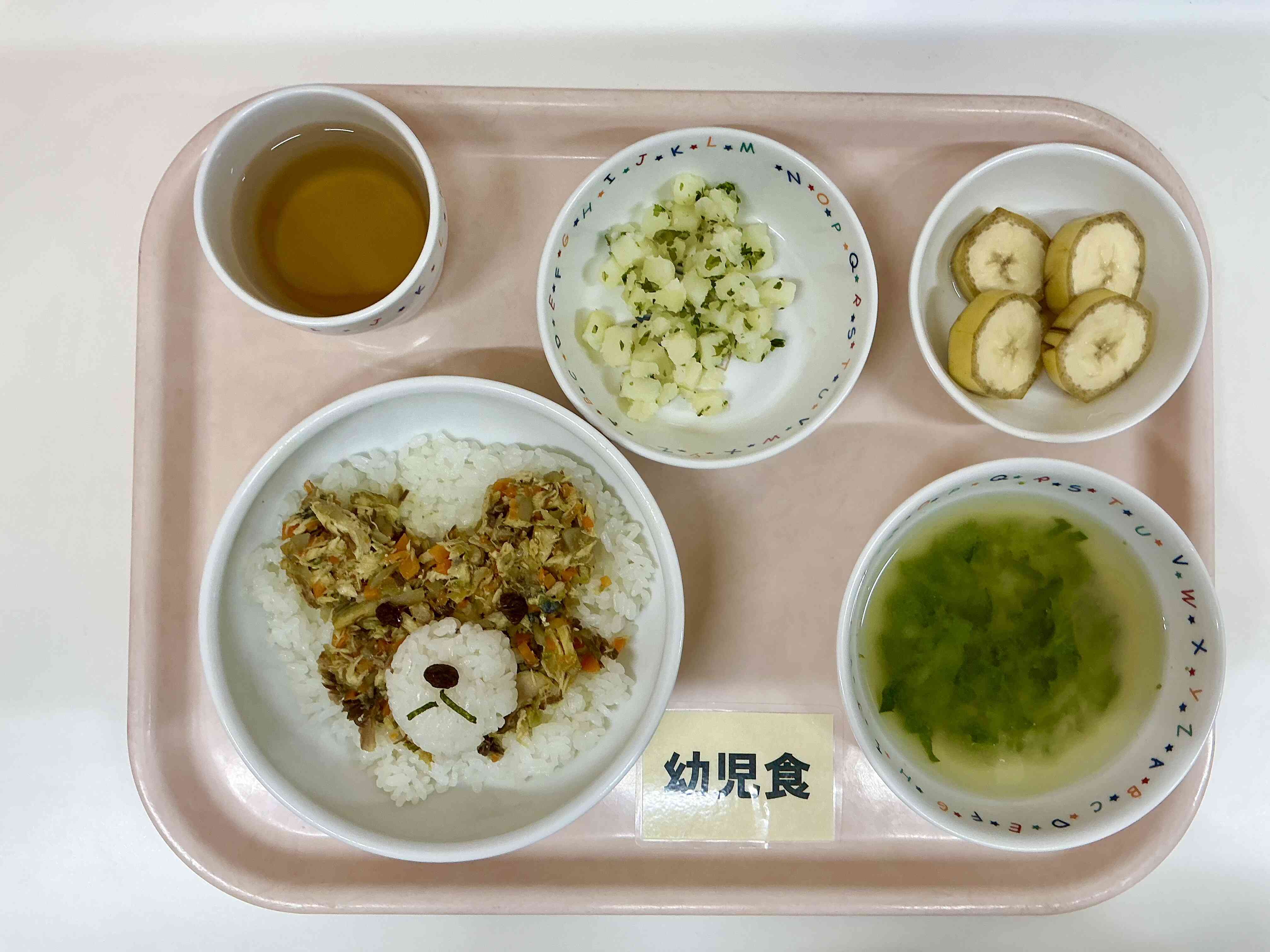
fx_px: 1064
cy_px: 476
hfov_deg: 61.7
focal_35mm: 29
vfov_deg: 48.2
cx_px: 635
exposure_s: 1/60
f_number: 1.8
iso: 40
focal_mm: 3
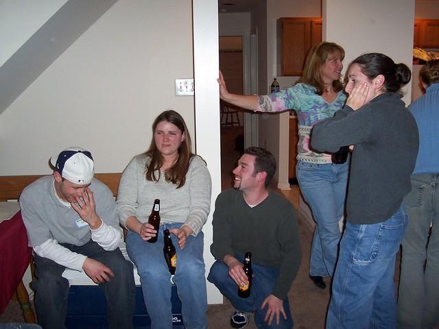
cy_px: 164
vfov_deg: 38.7
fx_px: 469
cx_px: 220
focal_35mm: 37
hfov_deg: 50.1
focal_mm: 5.6
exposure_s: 1/60
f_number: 2.8
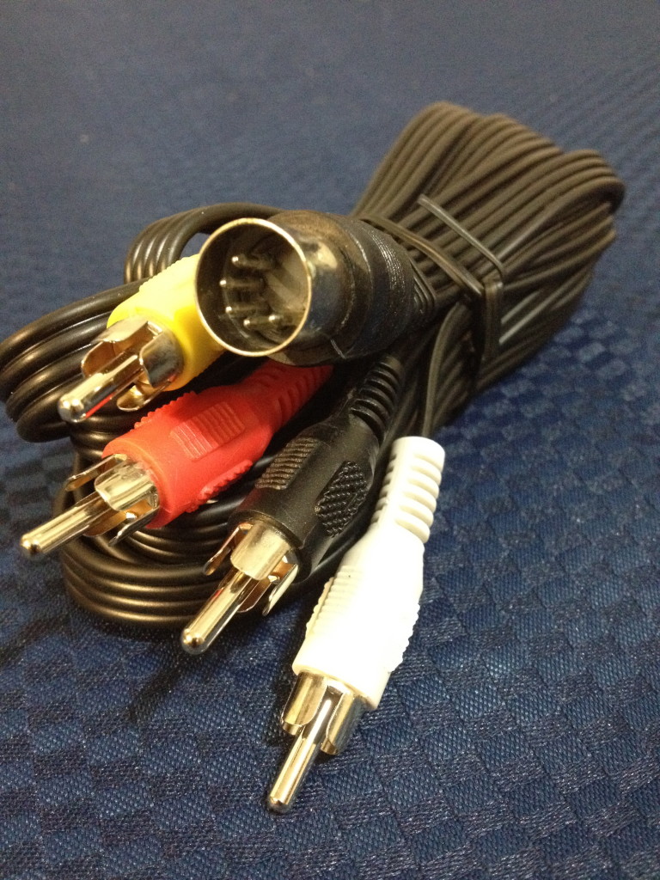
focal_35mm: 35
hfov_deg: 40.7
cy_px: 440
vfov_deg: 52.6
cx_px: 330
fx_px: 890
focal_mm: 4.28
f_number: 2.4
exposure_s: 1/17
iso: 500
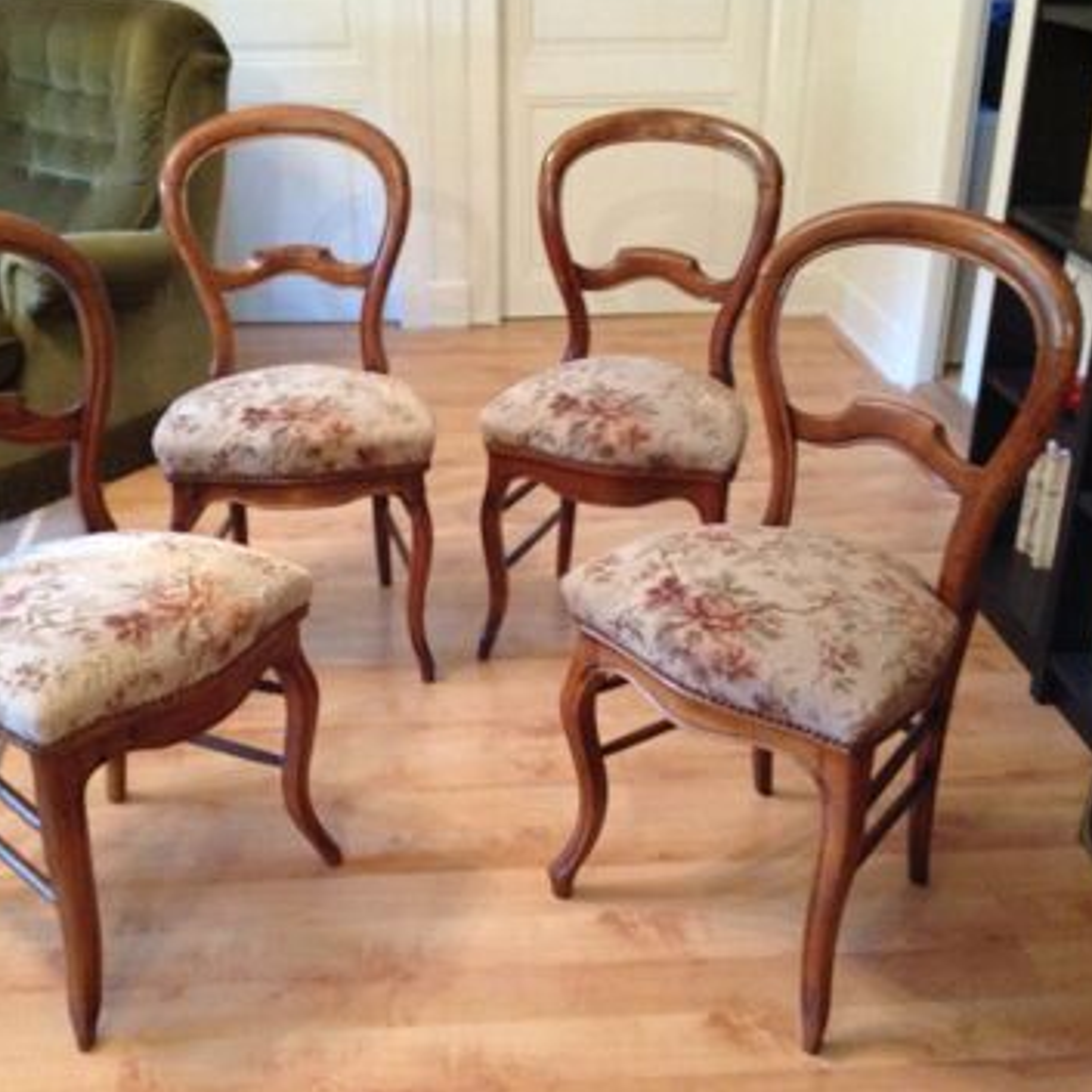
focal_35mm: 42
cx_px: 486
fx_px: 1499
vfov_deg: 40.0
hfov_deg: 40.0
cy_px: 543
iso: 320
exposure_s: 1/15
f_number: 2.4
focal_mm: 4.28
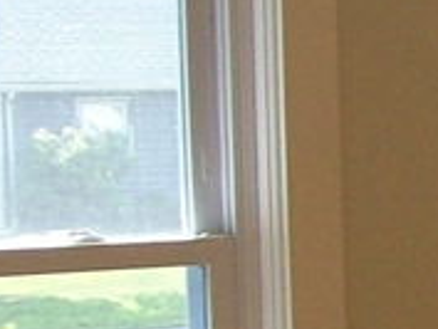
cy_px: 385
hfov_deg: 8.6
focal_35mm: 208
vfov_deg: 7.1
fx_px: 2634
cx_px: 1089
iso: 80
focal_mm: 6
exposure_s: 1/112
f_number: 2.7
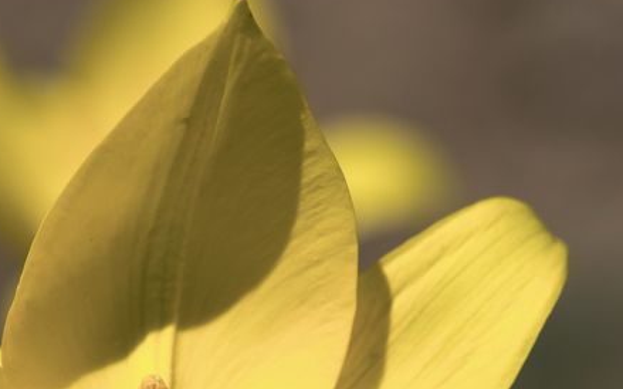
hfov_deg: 6.7
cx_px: 206
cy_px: 565
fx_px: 5295
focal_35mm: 312
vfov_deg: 4.2
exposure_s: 1/1250
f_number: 8
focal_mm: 105
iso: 200
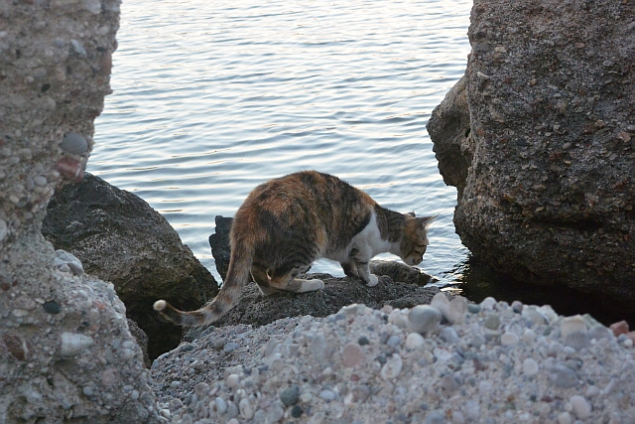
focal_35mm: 81
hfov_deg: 25.1
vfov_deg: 16.9
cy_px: 212
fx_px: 1429
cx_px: 318
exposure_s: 1/60
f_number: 5.6
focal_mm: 30
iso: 800
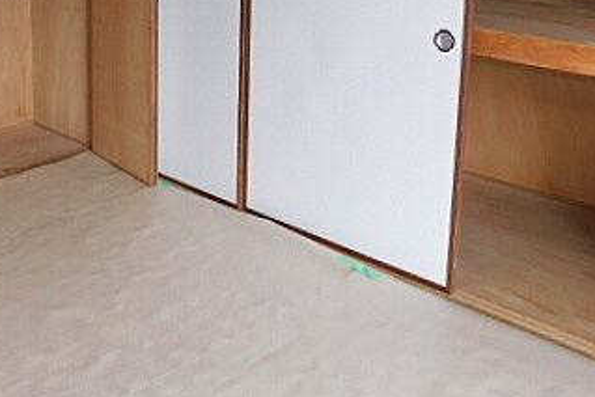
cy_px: -13
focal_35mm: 48
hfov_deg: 40.4
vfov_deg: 26.4
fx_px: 794
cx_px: 181
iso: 125
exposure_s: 1/40
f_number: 3
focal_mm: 4
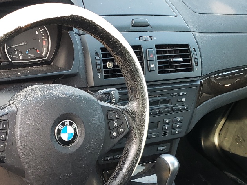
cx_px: 91
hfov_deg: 29.3
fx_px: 471
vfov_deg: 21.1
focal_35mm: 66
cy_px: 207
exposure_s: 1/100
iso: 76
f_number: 1.5
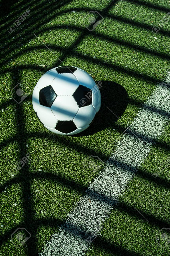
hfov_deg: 17.0
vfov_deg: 25.4
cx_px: 85
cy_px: 128
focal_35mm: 80
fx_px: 567
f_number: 9
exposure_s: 1/400
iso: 200
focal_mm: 80
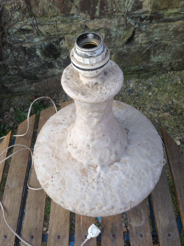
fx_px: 234
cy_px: 123
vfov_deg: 55.4
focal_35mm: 33
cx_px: 92
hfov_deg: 42.9
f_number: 2.4
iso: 50
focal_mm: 4.12
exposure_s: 1/239
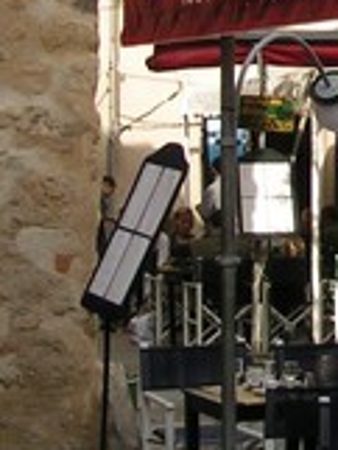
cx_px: 458
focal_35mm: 145
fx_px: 1885
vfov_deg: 13.4
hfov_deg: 10.0
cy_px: 13
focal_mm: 5.8
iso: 50
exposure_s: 1/250
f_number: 5.6
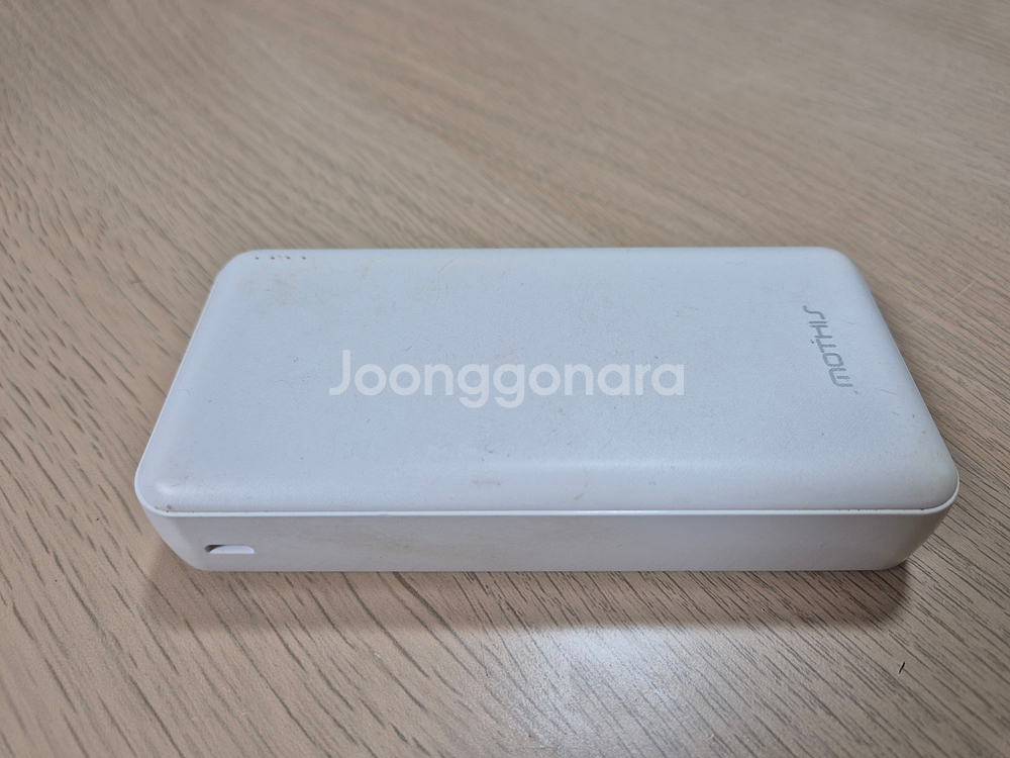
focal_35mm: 23
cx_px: 505
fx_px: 671
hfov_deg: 73.9
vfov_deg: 58.9
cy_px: 379
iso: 125
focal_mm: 5.4
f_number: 1.8
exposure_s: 1/120
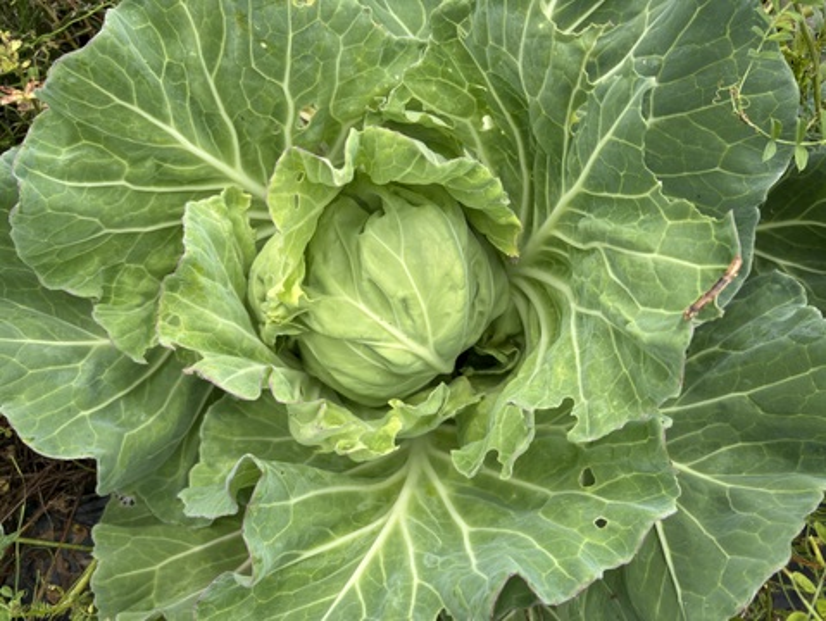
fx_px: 621
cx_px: 413
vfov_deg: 53.1
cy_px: 310
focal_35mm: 26
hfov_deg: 67.3
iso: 50
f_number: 1.6
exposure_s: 1/1695
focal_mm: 5.96
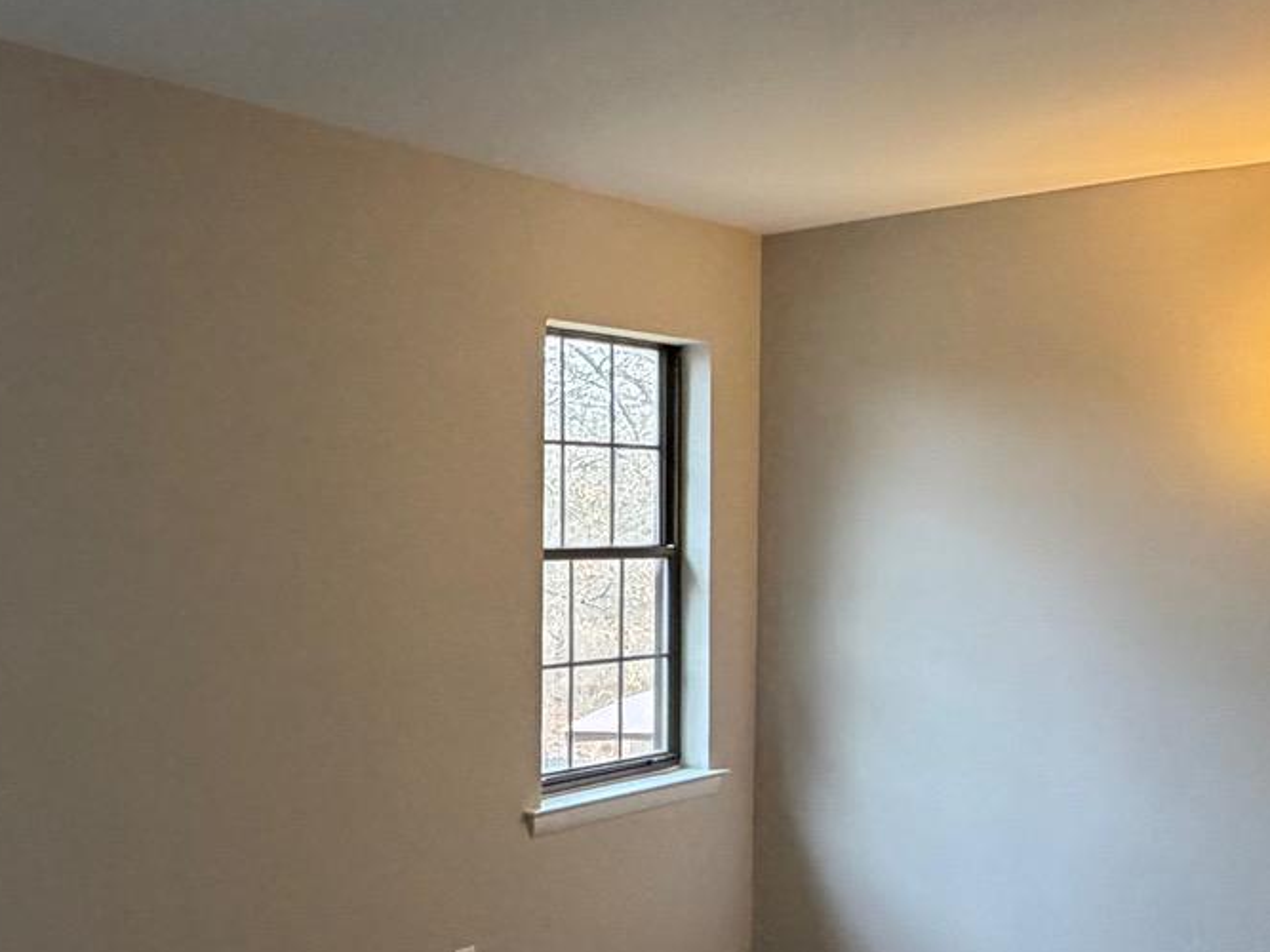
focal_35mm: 43
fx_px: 1577
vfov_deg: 33.4
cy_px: 600
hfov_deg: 40.9
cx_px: 154
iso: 320
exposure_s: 1/120
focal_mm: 2.22
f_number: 2.2
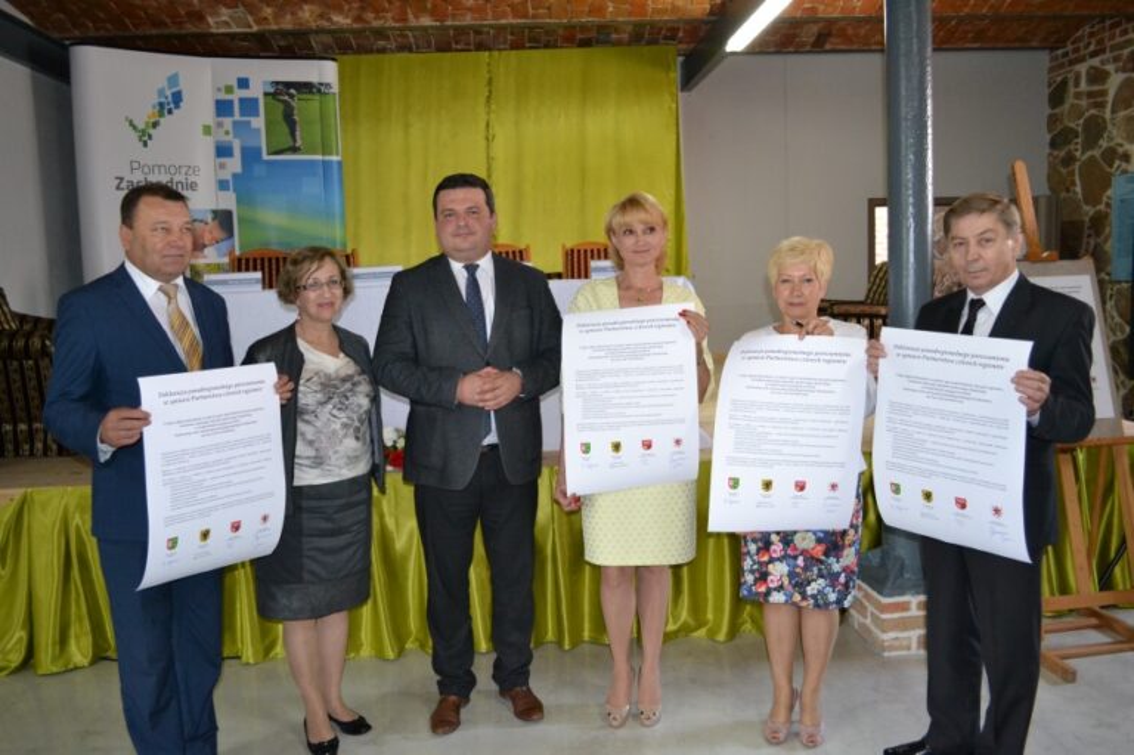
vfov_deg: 47.9
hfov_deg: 67.4
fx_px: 850
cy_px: 378
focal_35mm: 27
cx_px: 567
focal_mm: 18
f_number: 3.5
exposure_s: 1/60
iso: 1800
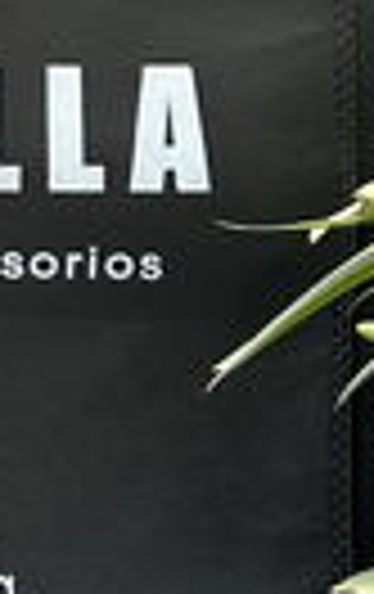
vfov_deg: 18.2
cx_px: -135
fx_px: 1802
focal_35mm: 111
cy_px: -29
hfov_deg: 11.5
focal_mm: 5.7
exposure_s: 1/115
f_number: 1.5
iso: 125
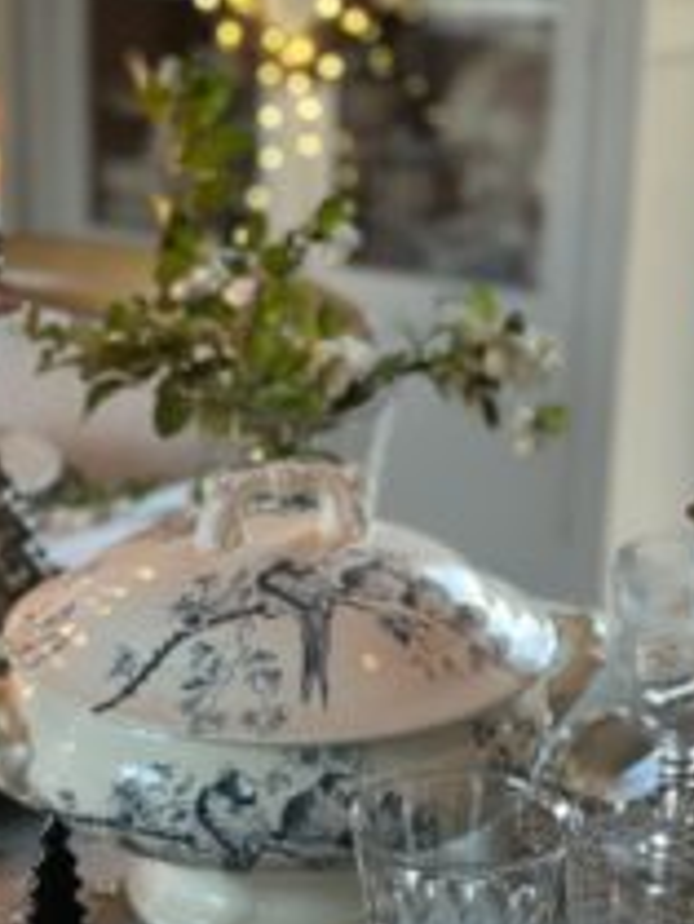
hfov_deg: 16.0
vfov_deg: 21.1
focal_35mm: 92
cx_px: 208
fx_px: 2457
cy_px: 725
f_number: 1.78
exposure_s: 1/60
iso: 320
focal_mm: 6.86
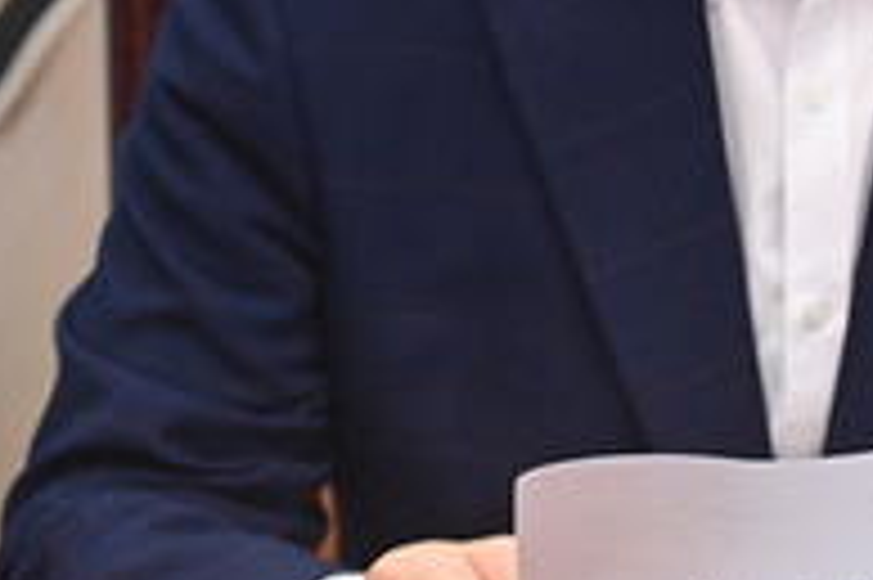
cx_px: 904
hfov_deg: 2.5
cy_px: -160
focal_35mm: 825
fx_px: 19989
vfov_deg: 1.7
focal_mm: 250
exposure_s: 1/320
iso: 5000
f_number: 7.1
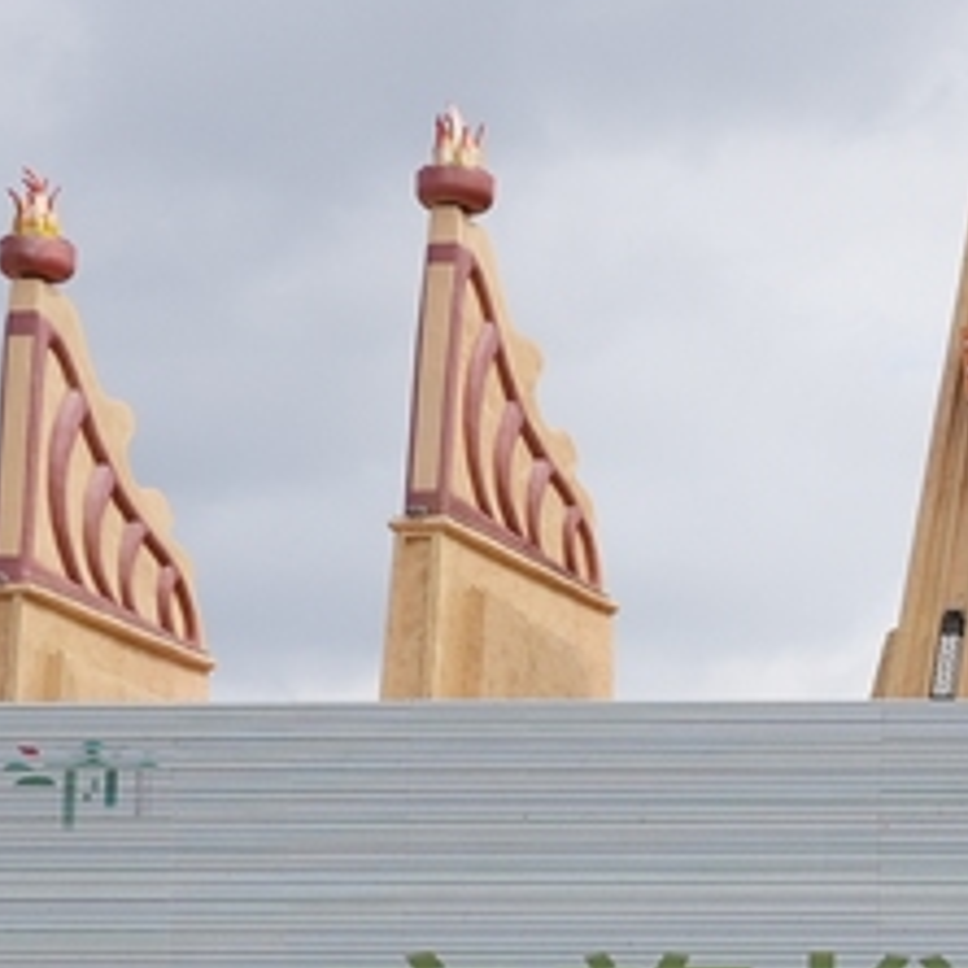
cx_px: 1282
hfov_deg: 15.8
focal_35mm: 104
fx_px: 3290
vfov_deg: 16.5
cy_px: 894
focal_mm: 34
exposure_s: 1/4000
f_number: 5.6
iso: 1000
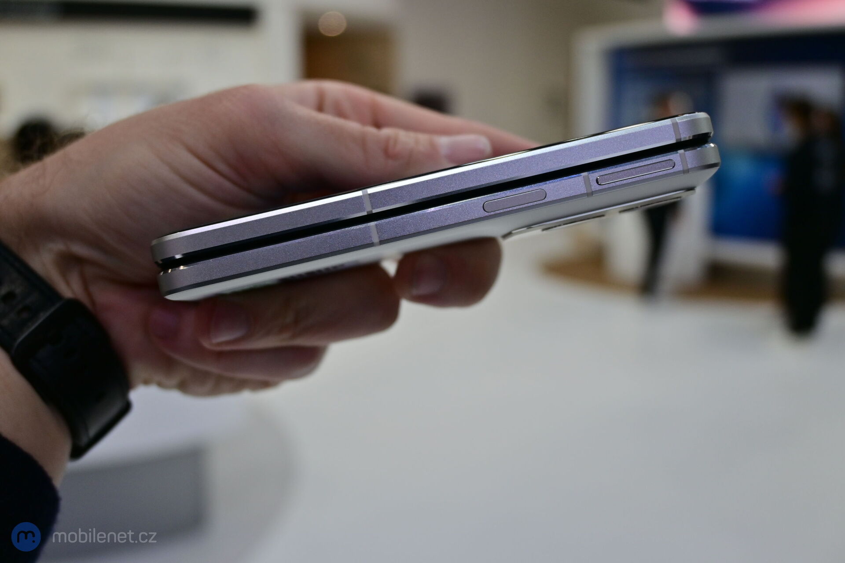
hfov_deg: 48.7
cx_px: 422
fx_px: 933
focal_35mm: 40
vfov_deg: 33.6
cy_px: 282
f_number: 4.5
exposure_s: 1/400
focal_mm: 26.5
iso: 360
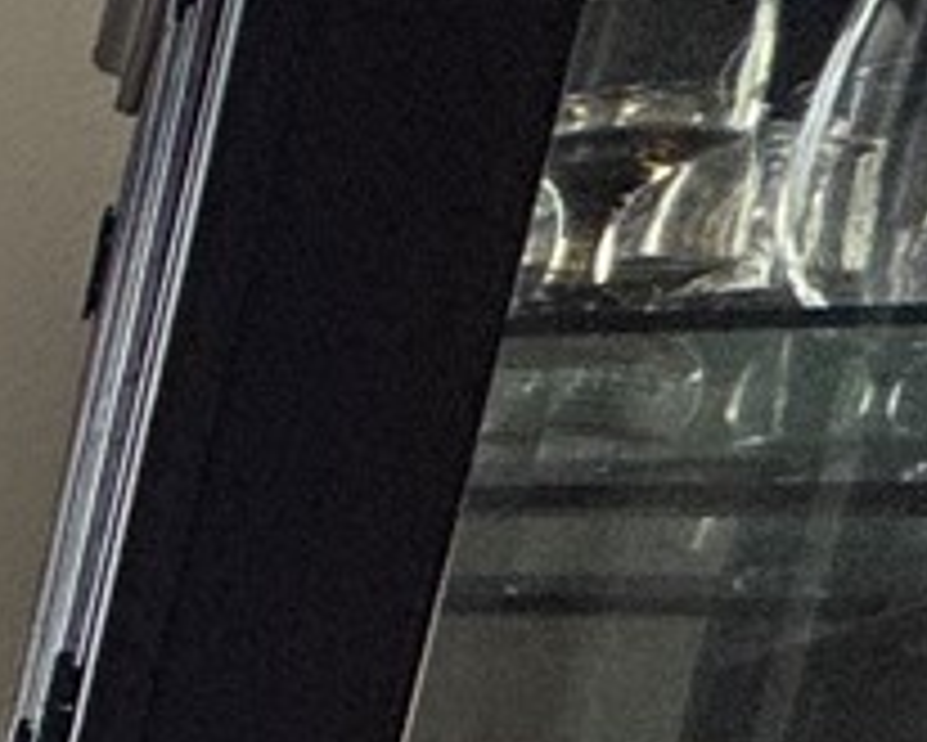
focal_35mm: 106
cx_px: -2578
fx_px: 2910
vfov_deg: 13.2
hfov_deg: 8.8
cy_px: 1327
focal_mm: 2.22
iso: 50
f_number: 2.2
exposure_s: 1/99
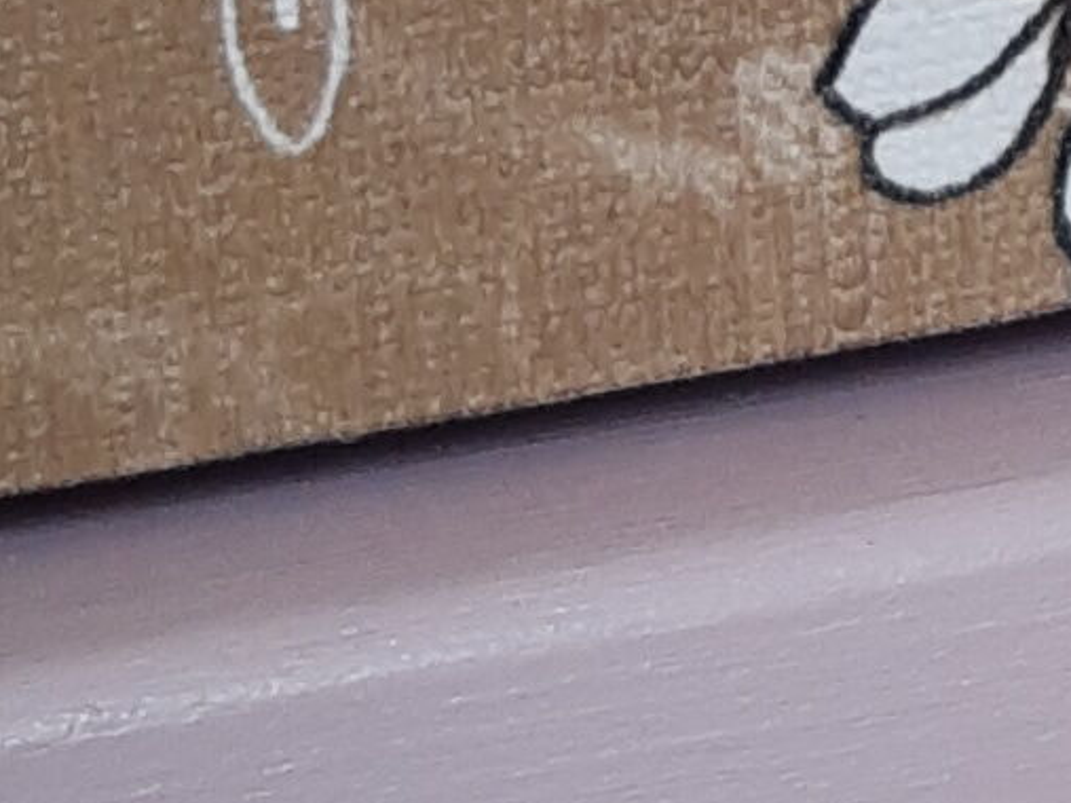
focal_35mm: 205
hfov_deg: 9.3
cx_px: 1846
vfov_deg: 7.1
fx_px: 6341
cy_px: -602
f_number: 1.7
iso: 61
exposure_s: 1/50
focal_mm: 4.75
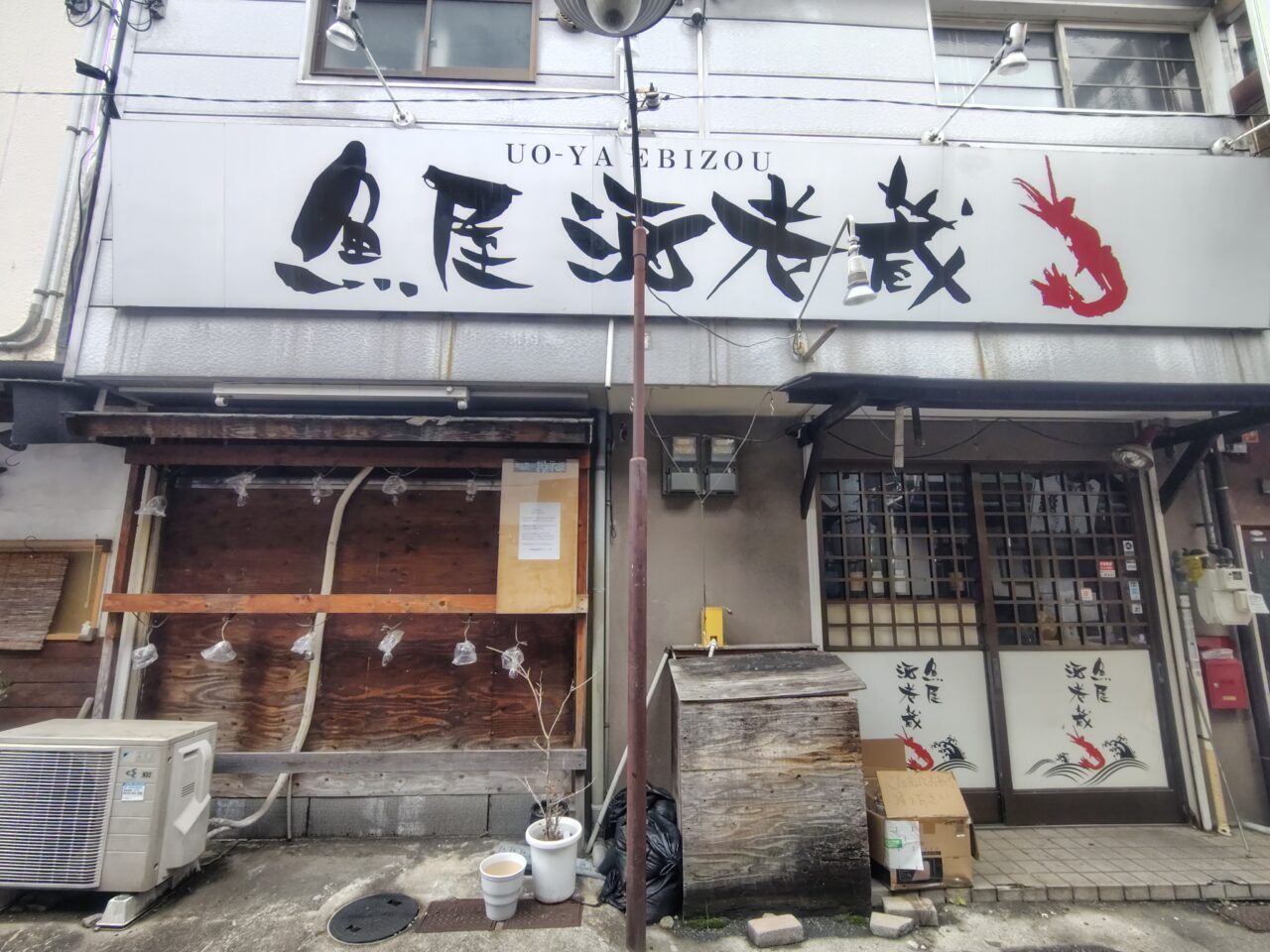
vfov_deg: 89.9
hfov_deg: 106.2
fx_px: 477
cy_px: 476
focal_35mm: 13
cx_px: 635
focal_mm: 2.16
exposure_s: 1/120
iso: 100
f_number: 2.2
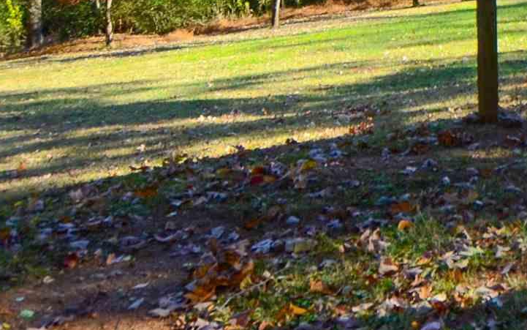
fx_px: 934
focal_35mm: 65
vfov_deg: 18.9
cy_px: -70
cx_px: 801
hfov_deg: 24.3
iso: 100
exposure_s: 1/125
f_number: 5.6
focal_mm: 10
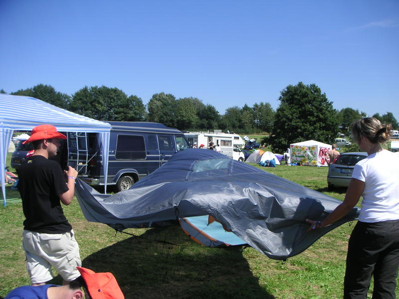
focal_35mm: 38
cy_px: 150
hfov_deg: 49.0
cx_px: 200
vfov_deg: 37.7
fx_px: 438
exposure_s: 1/180
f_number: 6.7
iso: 50
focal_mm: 6
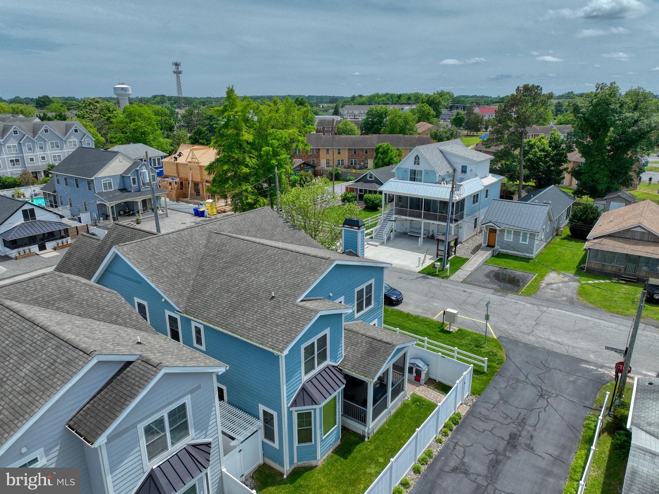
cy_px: 247
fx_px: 457
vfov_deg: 56.8
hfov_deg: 71.6
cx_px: 330
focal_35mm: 24
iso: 100
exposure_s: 1/2000
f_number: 2.8
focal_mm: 12.29
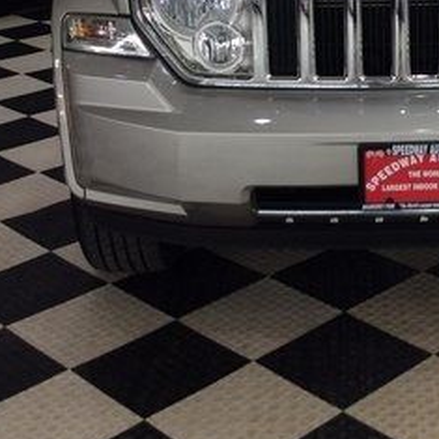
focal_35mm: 77
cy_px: 41
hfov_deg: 21.9
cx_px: 396
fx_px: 1105
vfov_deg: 21.9
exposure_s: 1/24
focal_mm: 3.3
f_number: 2.4
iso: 40
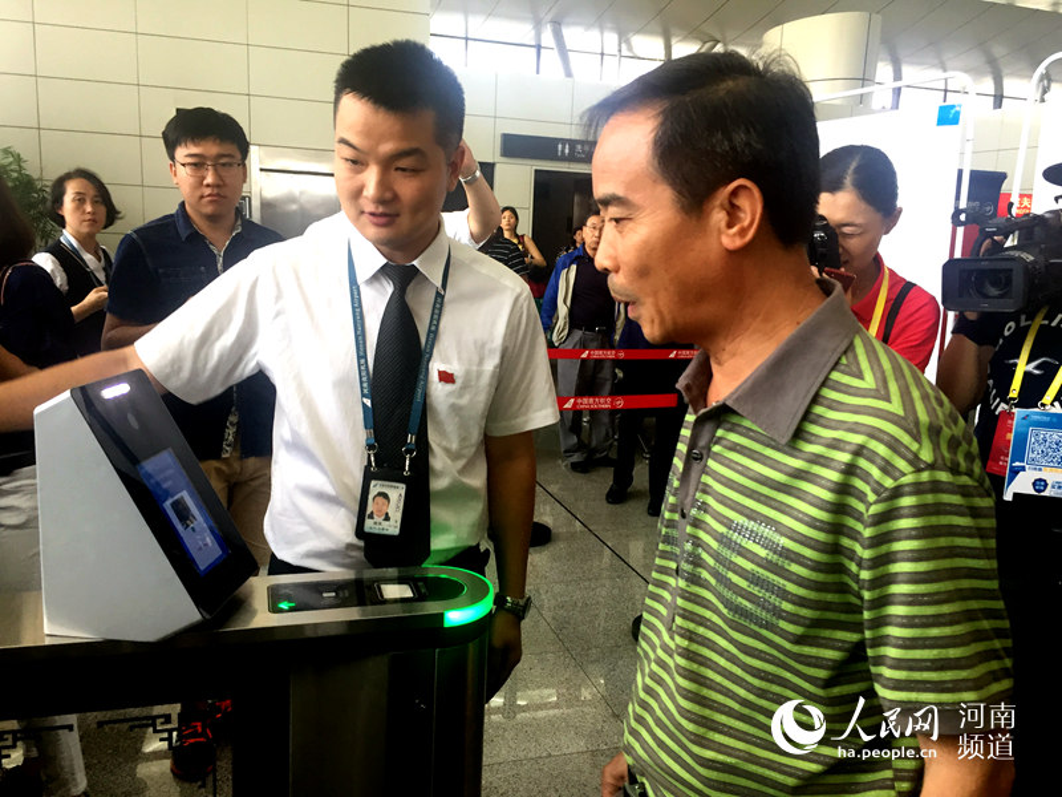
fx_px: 890
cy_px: 398
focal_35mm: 29
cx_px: 531
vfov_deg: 48.2
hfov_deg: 61.7
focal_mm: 4.15
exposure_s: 1/33
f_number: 2.2
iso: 40
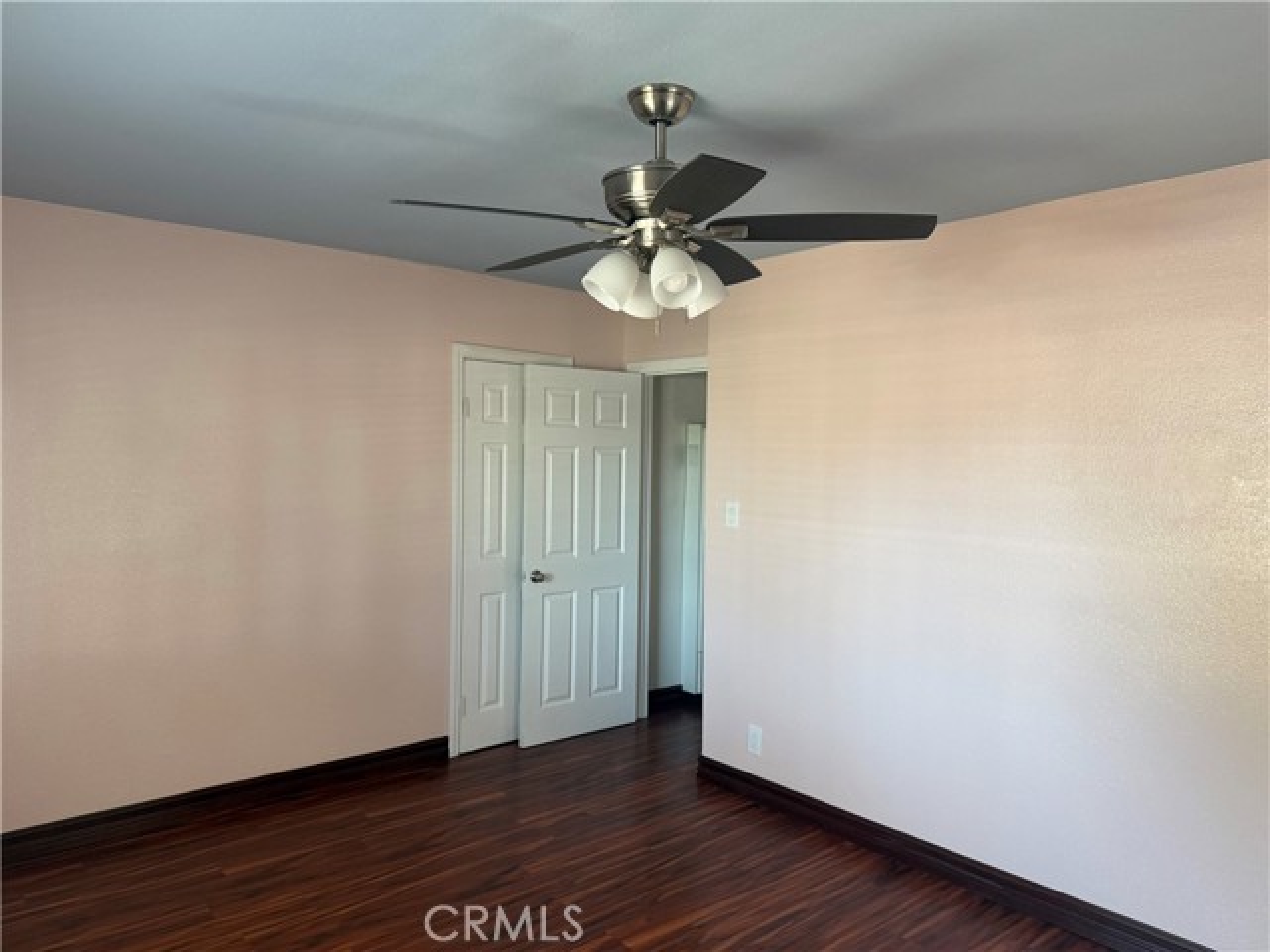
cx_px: 635
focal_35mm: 24
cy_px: 476
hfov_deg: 71.6
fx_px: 881
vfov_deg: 56.8
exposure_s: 1/97
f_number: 1.78
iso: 200
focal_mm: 6.76
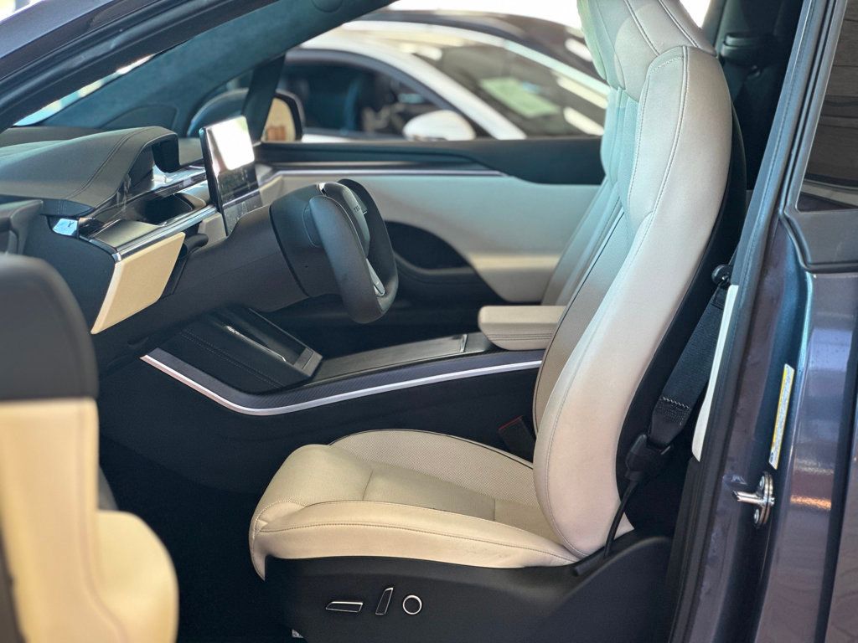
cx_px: 429
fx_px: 1909
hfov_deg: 25.3
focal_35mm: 77
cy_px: 322
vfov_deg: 19.1
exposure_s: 1/60
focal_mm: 9
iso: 160
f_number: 2.8
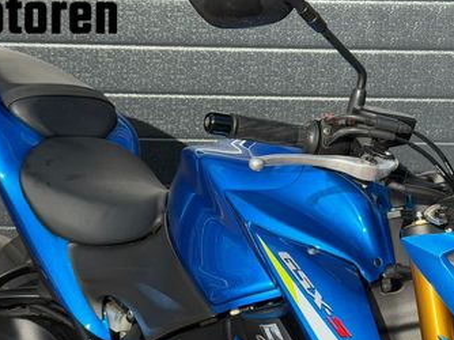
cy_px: 269
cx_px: 378
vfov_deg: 15.9
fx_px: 1206
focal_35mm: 92
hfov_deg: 21.0
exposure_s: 1/4329
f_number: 1.78
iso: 100
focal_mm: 6.76
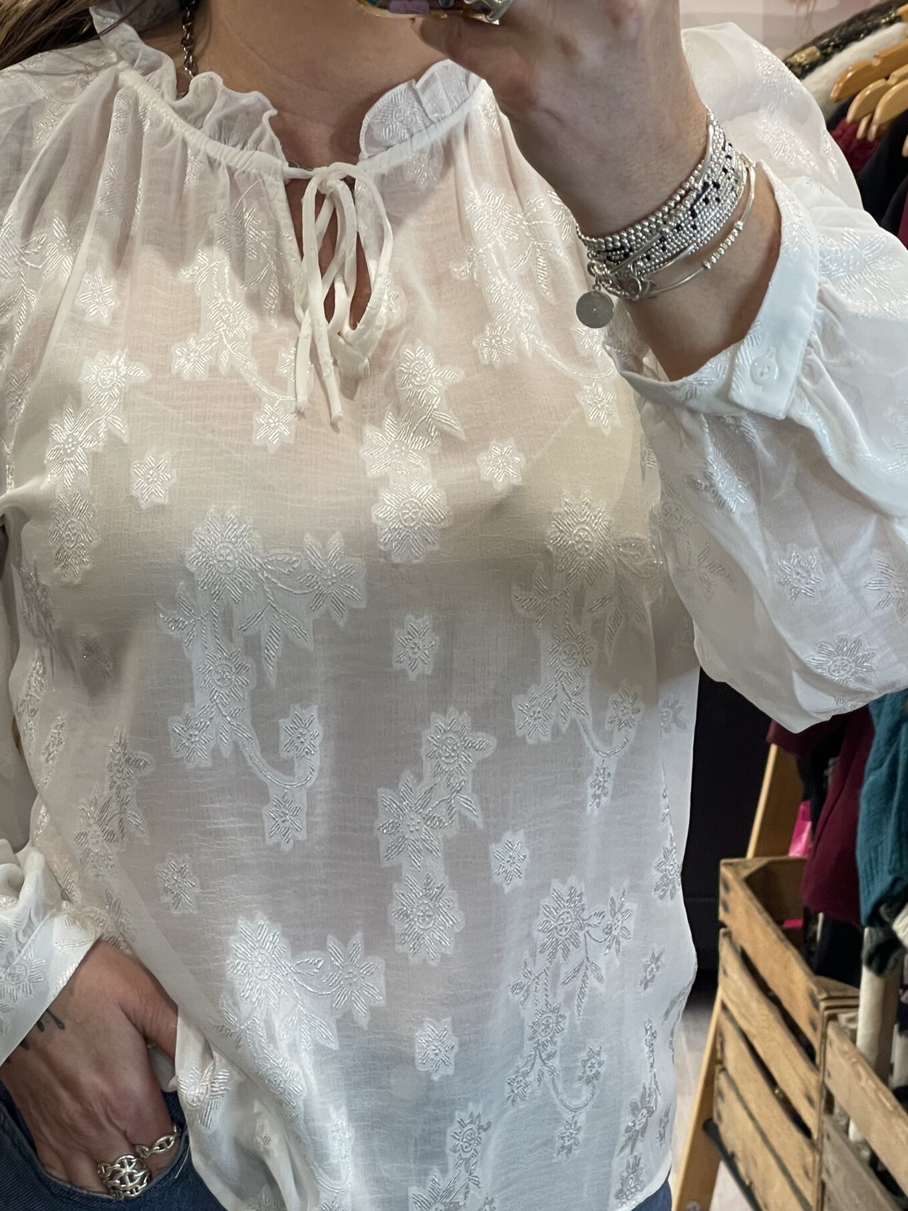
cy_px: 744
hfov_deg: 16.4
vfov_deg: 21.7
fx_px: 3148
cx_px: 384
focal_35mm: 90
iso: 125
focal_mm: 7.5
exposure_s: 1/50
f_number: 2.2
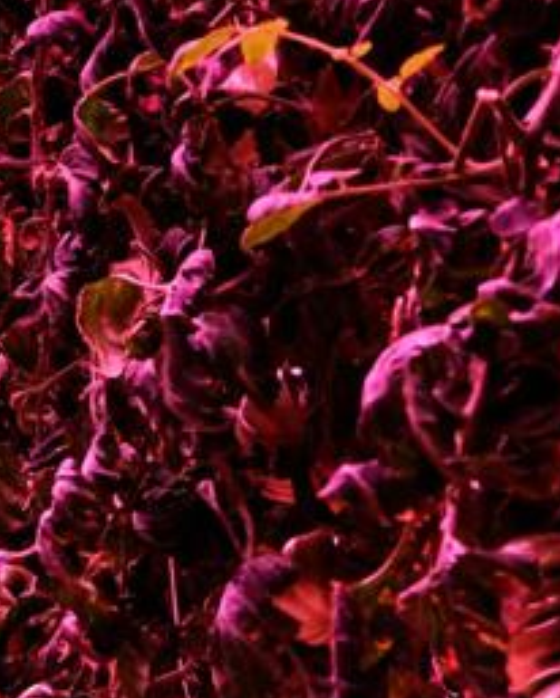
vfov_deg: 11.0
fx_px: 3621
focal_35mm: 175
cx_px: 139
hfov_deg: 8.8
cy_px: 452
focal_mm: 24
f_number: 7.1
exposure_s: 1/15
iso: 200
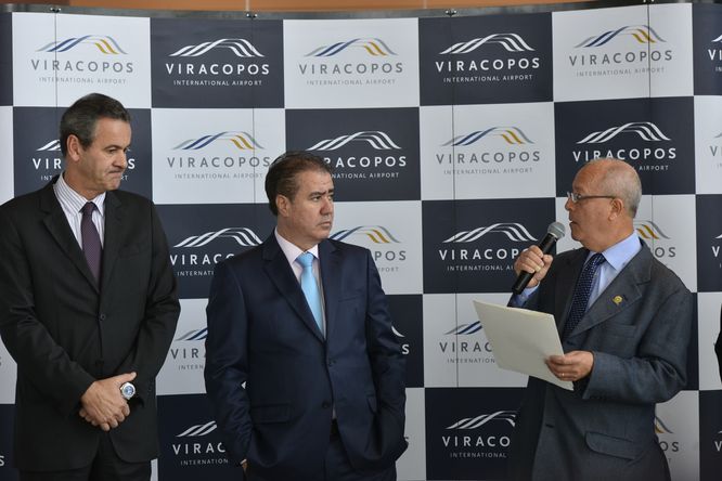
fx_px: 1805
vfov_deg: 15.2
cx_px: 361
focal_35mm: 90
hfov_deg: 22.6
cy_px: 240
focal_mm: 90
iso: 400
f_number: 5
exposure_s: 1/160
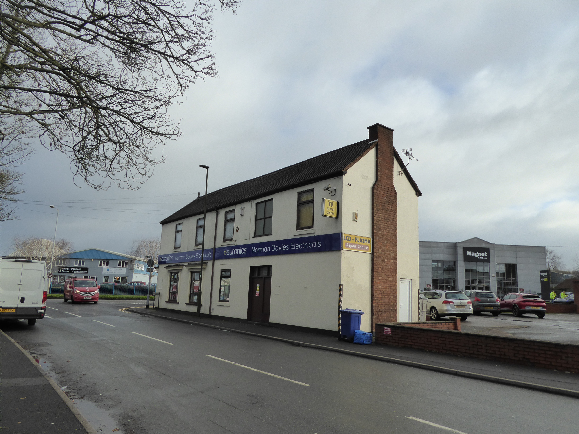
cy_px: 217
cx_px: 290
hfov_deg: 69.4
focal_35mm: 25
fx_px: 418
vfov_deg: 54.9
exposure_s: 1/800
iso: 200
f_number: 3.5
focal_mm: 4.3
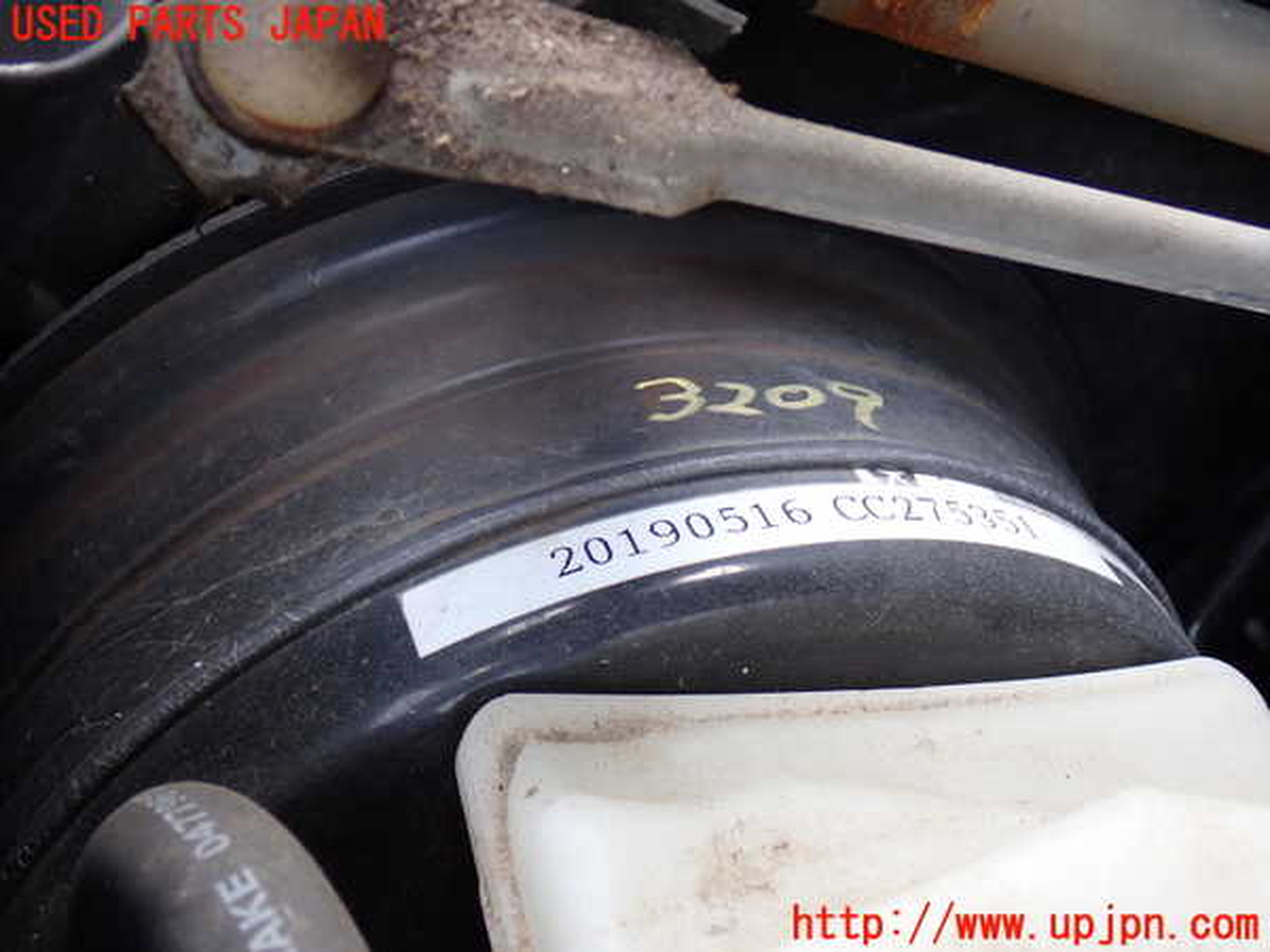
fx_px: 1724
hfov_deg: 40.4
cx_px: 635
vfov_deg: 30.9
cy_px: 476
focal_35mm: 47
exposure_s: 1/100
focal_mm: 8.4
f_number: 3.1
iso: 160
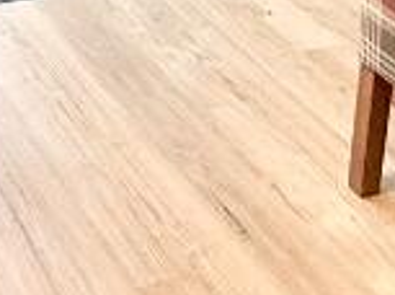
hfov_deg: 19.3
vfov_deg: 11.0
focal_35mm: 94
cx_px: -121
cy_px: -562
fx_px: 1070
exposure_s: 1/50
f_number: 2.2
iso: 250
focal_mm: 2.22
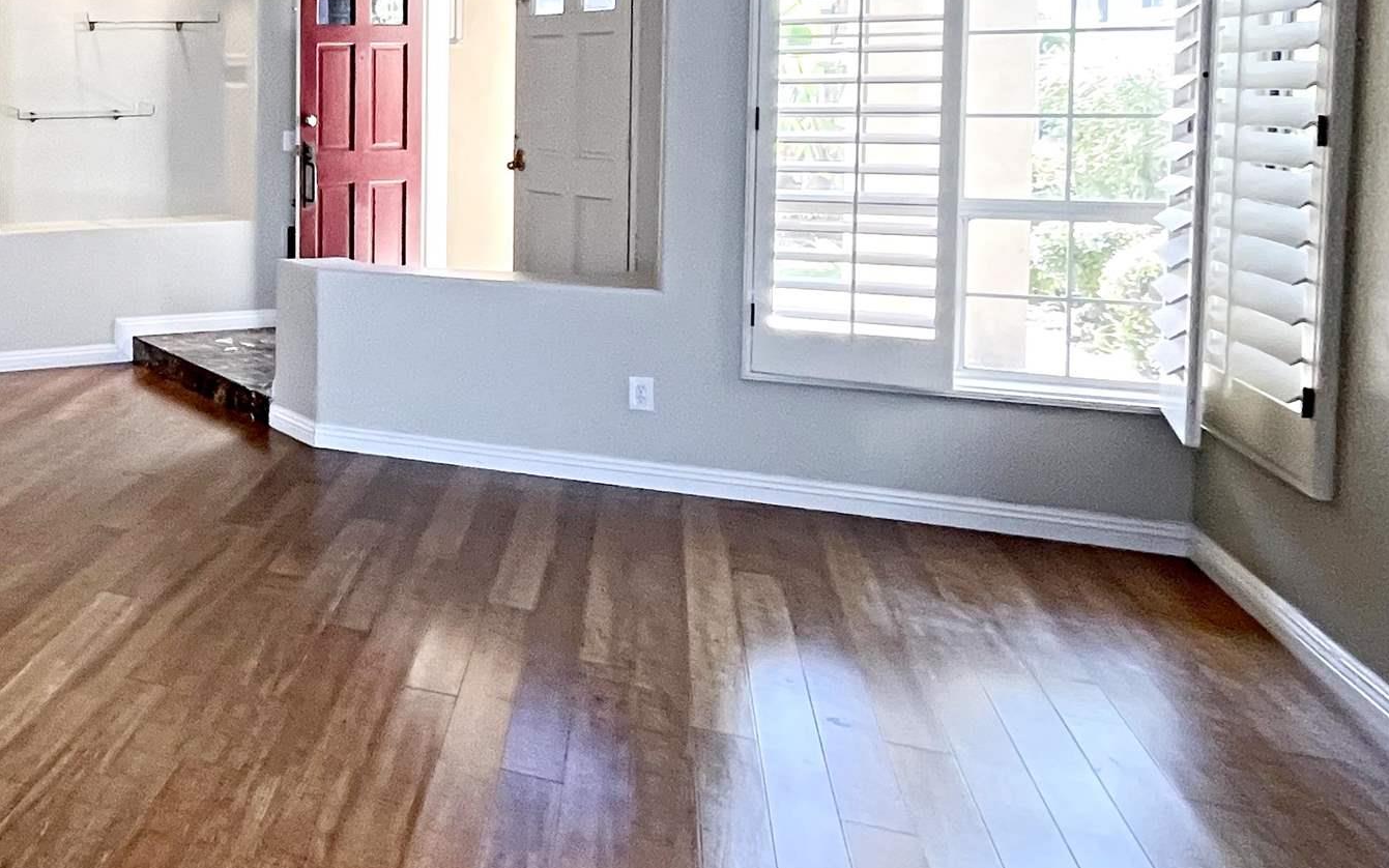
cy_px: 138
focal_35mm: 34
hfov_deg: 45.5
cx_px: -67
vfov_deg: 35.7
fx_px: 1287
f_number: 2.4
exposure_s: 1/120
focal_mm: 1.54
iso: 250
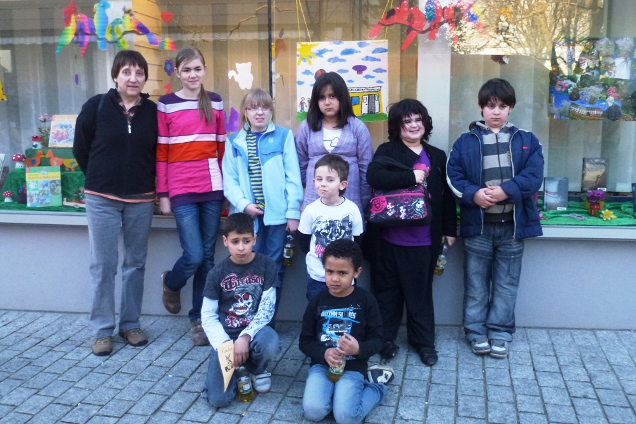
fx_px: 565
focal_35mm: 32
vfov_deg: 41.1
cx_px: 319
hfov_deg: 58.7
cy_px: 199
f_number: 3.5
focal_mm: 5.4
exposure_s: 1/200
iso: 400
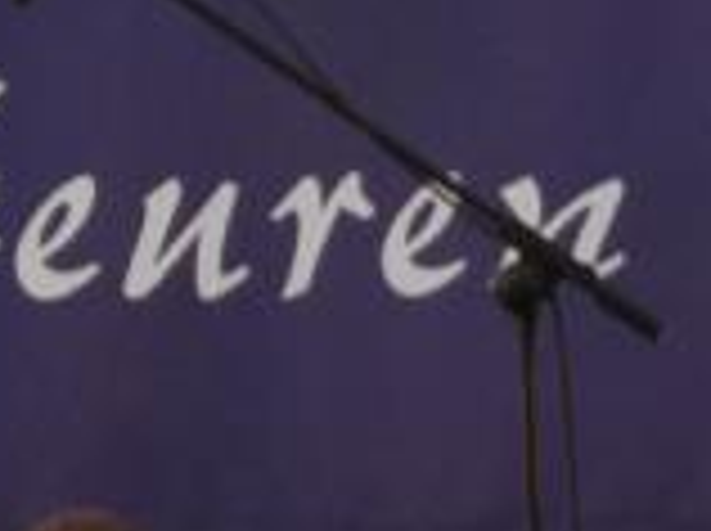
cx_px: 585
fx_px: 14561
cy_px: 909
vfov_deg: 2.1
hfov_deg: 2.8
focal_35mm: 710
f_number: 5.8
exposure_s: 1/160
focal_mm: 70
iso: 1600
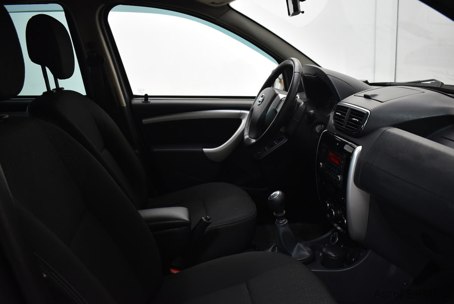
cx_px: 227
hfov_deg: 59.4
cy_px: 152
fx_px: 398
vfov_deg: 41.8
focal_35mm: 32
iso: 800
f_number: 3.8
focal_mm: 21
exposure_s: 1/30
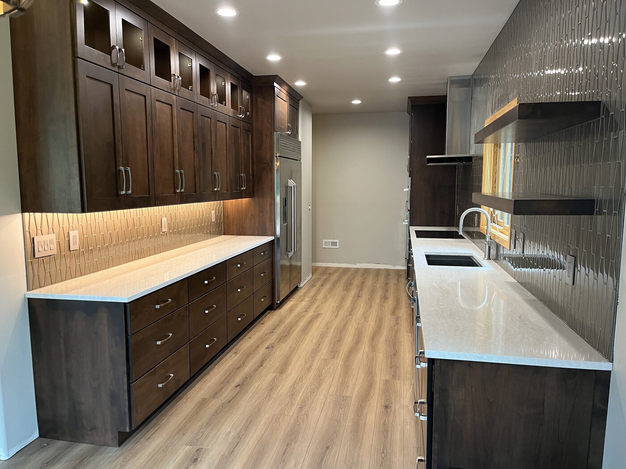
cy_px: 234
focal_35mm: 26
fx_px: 470
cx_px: 313
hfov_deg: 67.3
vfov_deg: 53.1
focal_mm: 5.1
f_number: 1.6
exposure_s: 1/60
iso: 125
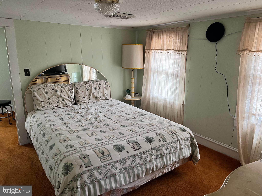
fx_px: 197
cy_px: 98
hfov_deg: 67.3
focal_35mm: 26
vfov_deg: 53.1
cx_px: 131
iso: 250
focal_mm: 5.7
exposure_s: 1/60
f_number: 1.5
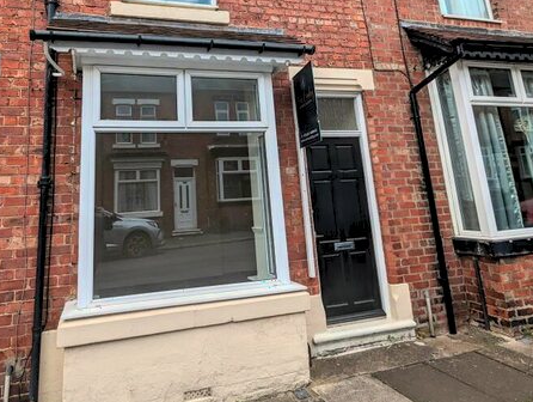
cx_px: 215
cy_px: 112
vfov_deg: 53.1
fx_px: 386
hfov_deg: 68.6
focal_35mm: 25
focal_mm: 2.35
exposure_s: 1/1661
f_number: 2.2
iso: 42
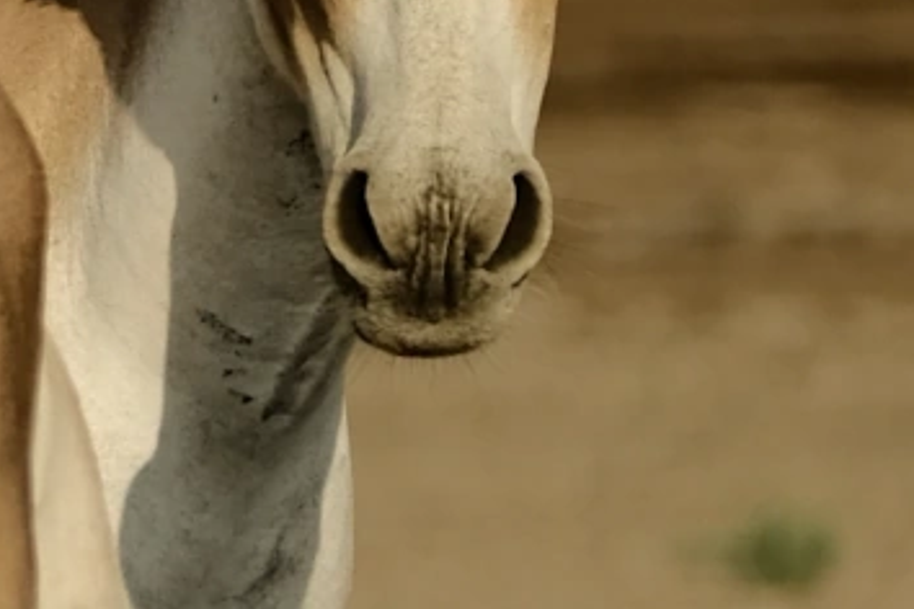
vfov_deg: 0.9
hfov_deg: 1.4
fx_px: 38715
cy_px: 137
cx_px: -511
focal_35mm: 1525
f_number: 5.6
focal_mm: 300
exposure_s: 1/1250
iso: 200
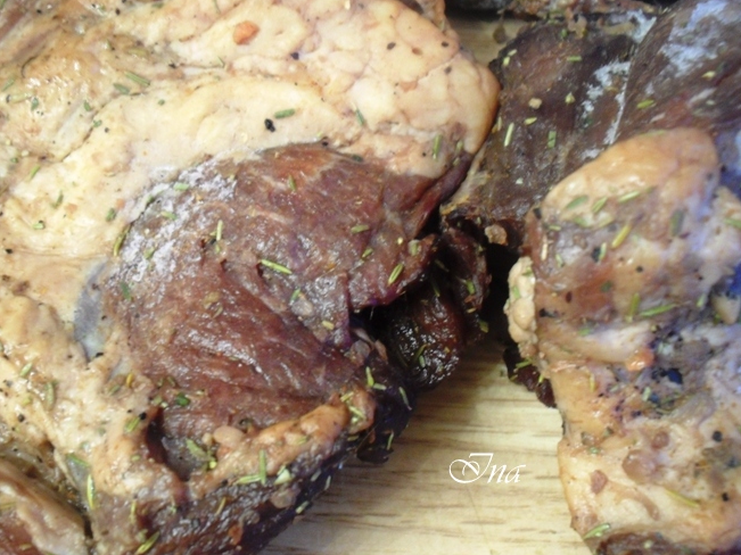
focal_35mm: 43
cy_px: 307
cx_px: 316
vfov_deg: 33.6
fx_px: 920
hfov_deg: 43.7
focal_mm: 6.3
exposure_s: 1/3
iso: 200
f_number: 3.2
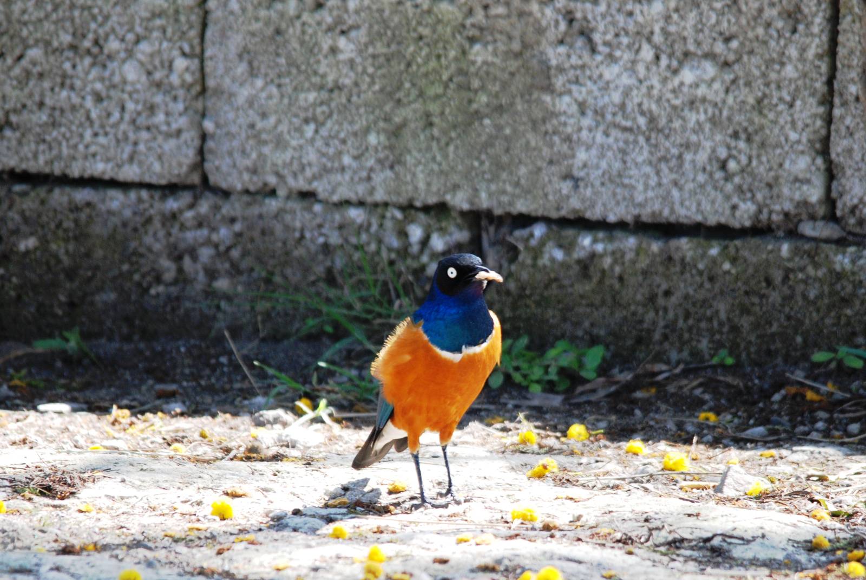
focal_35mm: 750
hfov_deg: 2.7
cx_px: 433
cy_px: 290
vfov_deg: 1.8
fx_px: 18063
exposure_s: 1/160
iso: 400
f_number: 6.3
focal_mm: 500
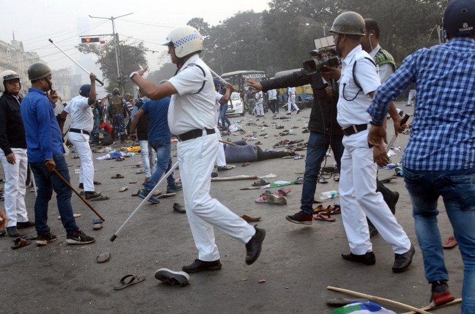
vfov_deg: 31.8
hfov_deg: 46.5
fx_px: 553
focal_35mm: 42
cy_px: 157
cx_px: 238
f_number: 5.6
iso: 800
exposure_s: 1/200
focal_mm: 28
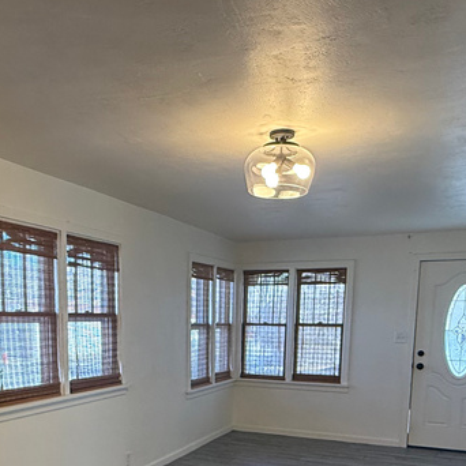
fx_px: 564
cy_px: 402
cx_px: 178
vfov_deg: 42.0
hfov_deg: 44.6
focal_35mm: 37
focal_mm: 2.22
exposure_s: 1/120
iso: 200
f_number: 2.2
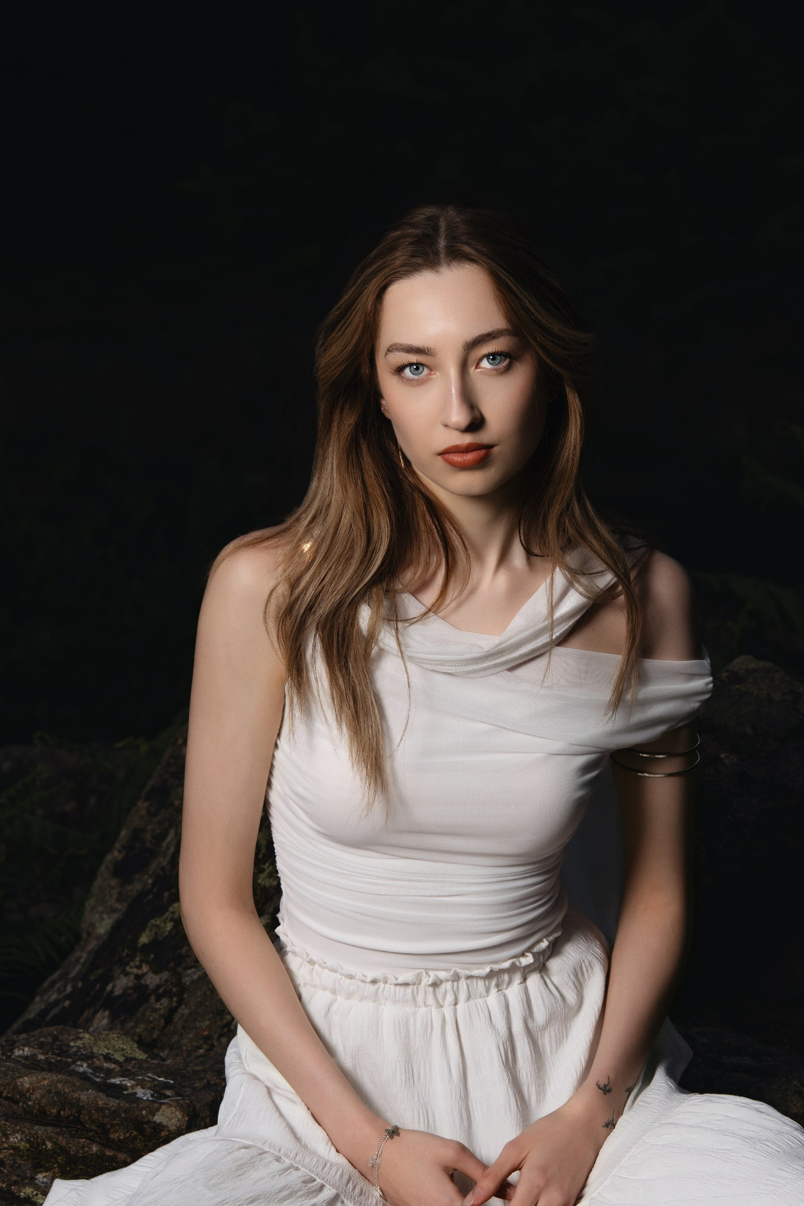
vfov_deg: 13.5
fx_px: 5090
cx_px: 478
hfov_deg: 9.0
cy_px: 804
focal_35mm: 152
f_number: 7.1
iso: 100
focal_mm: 85
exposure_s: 1/250
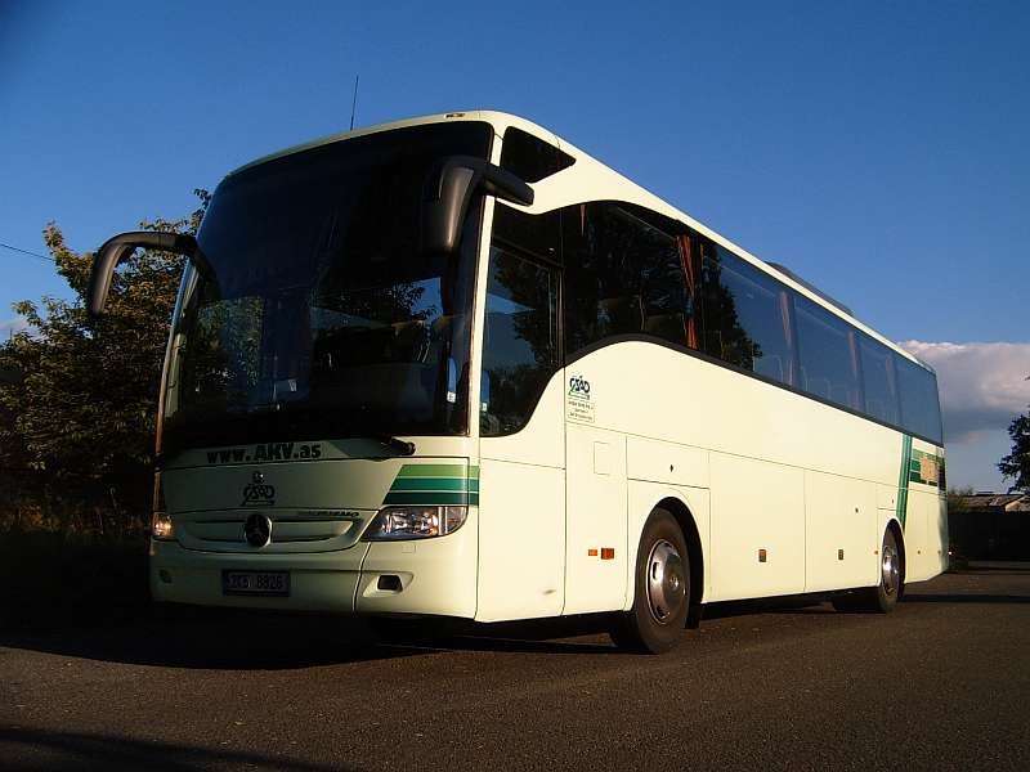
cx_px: 515
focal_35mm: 38
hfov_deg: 49.0
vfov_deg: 37.7
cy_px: 386
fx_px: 1131
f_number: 5.8
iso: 63
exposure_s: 1/350
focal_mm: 5.8
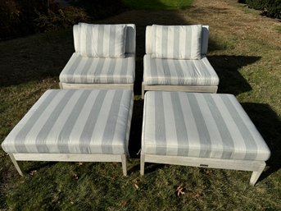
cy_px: 106
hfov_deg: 71.6
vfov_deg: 56.8
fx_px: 195
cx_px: 140
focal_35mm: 24
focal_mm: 6.76
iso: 80
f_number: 1.78
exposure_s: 1/10417
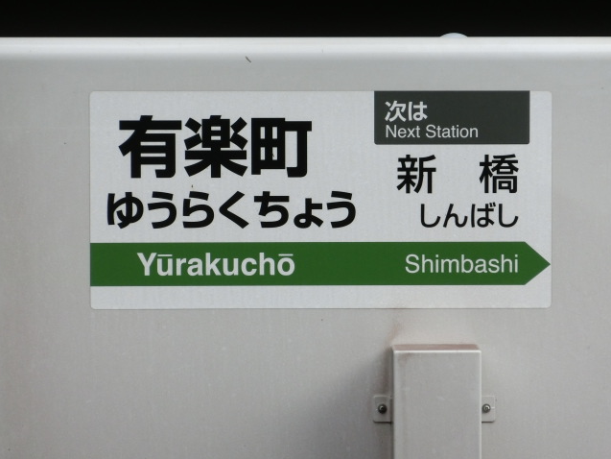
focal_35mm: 395
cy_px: 230
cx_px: 306
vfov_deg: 3.8
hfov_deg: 5.0
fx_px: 6973
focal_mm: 70.1
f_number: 5.7
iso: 320
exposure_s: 1/400
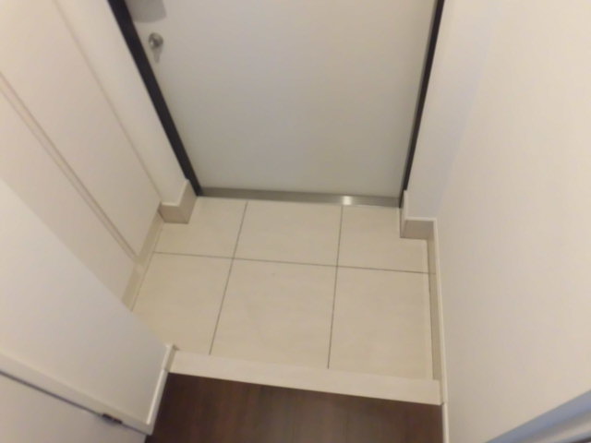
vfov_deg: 56.8
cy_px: 222
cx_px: 296
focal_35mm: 24
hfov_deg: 71.6
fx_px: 410
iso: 400
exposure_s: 1/25
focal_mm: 4.3
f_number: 3.1
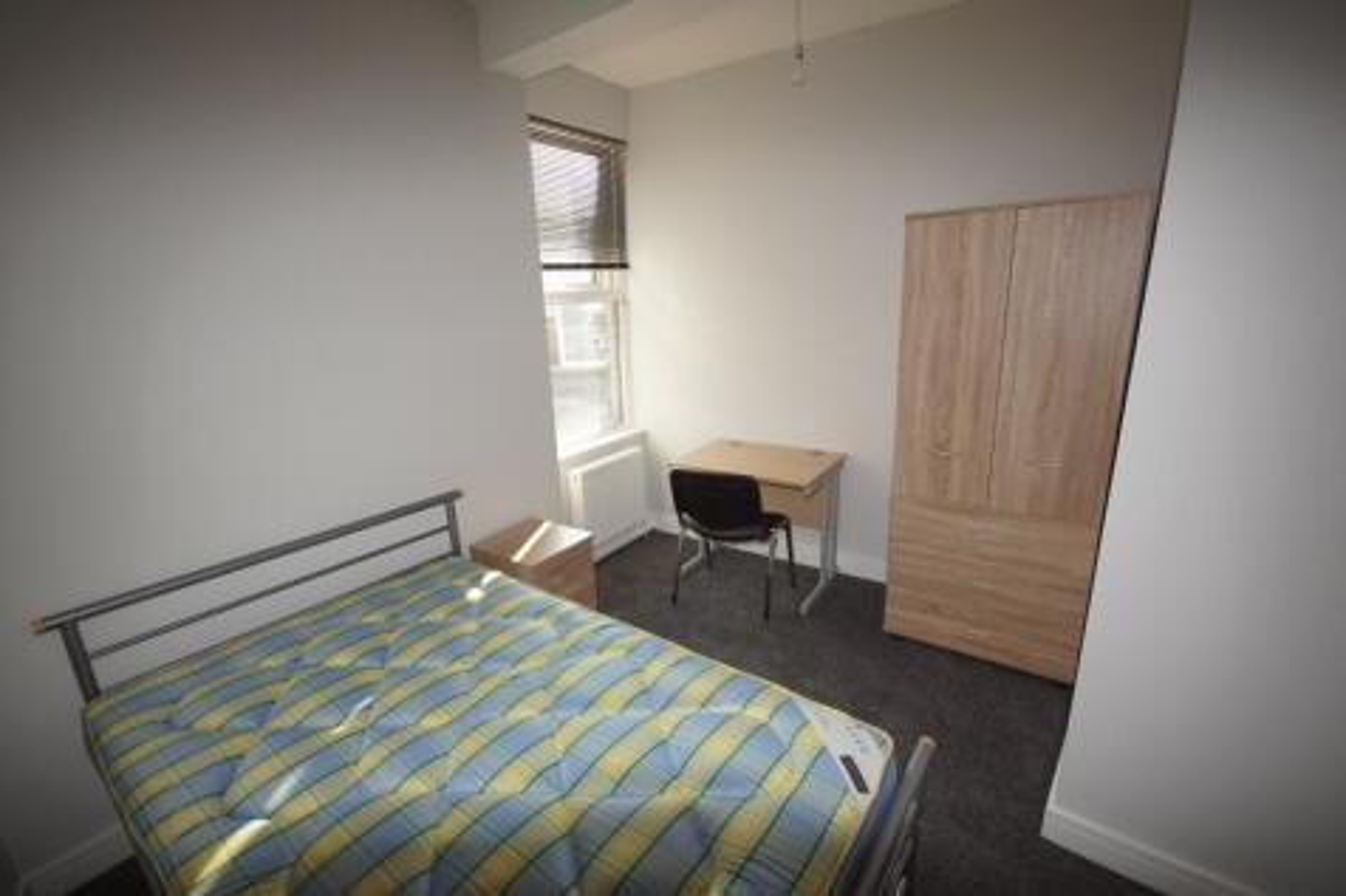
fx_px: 561
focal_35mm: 15
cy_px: 448
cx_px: 673
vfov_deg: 77.3
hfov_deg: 100.4
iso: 100
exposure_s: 1/60
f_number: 4
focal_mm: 10
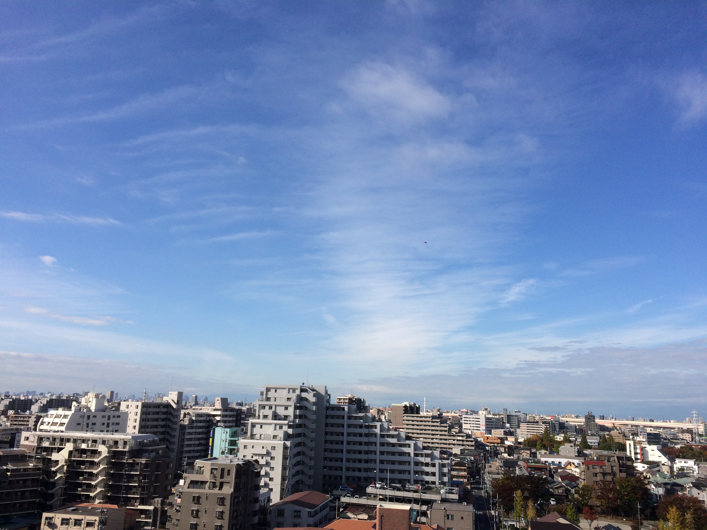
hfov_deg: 61.7
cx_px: 354
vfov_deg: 48.2
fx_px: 592
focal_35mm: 29
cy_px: 265
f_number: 2.2
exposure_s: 1/2933
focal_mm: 4.15
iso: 32
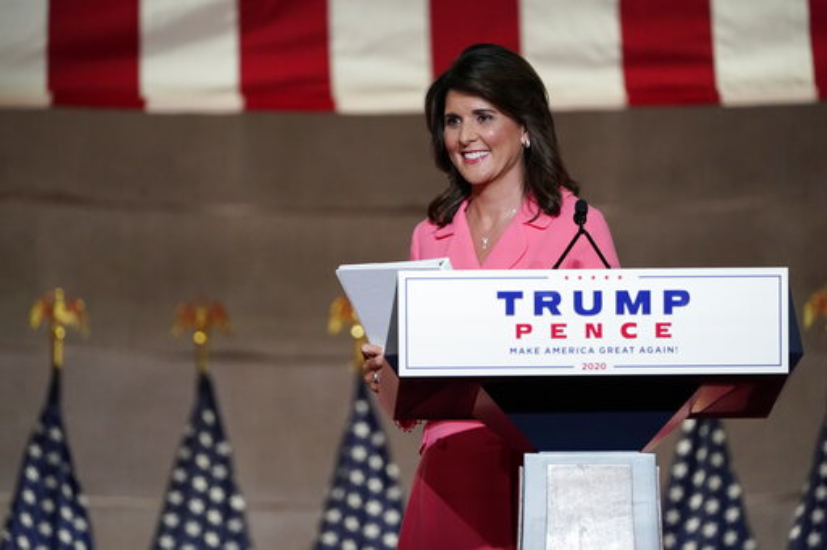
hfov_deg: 6.3
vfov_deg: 4.2
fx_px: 7509
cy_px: 275
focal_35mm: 327
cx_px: 414
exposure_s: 1/200
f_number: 5.6
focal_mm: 327
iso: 6400
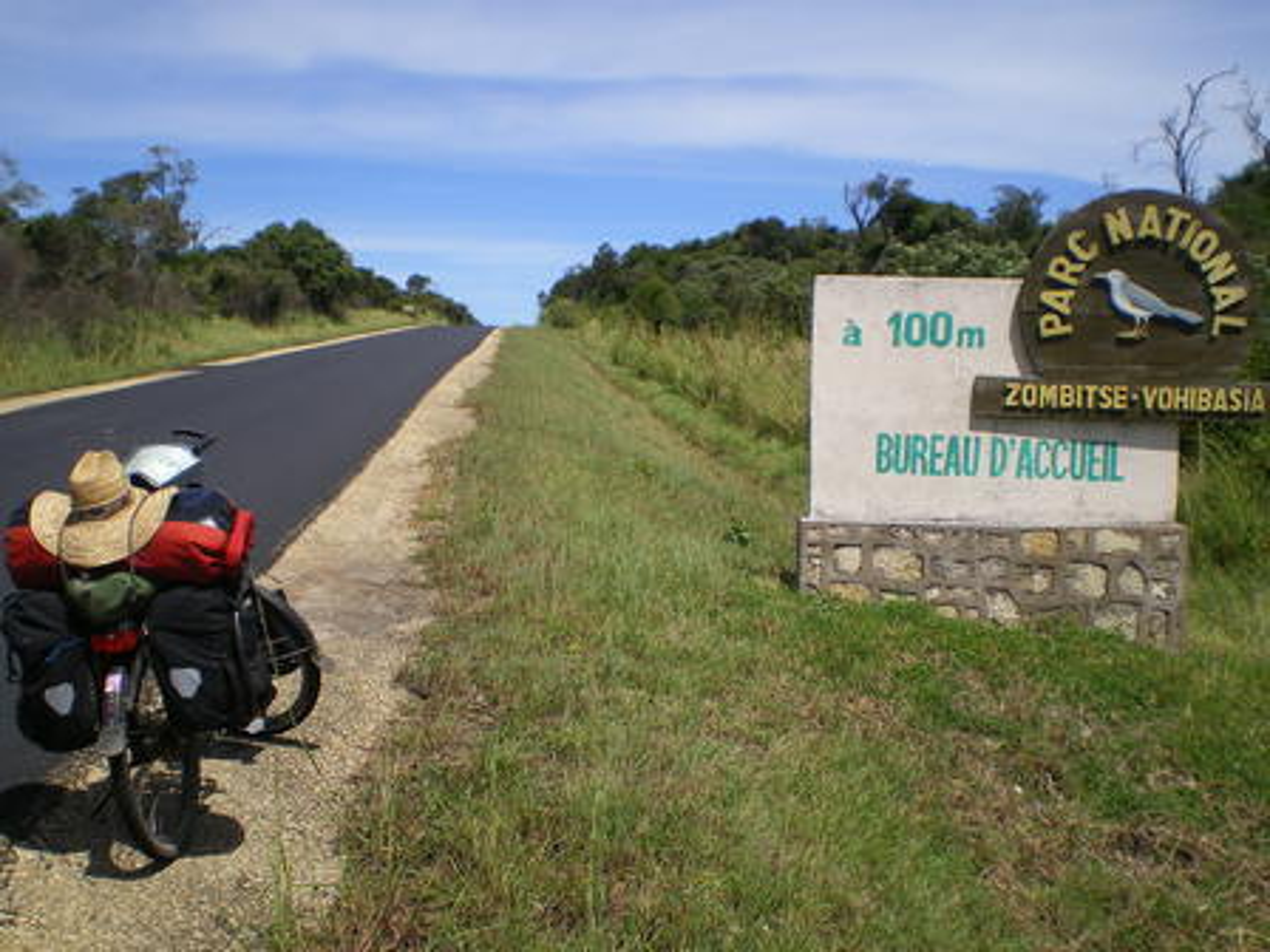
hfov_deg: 49.0
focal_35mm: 38
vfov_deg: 37.7
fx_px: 1394
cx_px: 635
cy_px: 476
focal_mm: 6.3
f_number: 4.6
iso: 64
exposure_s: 1/400
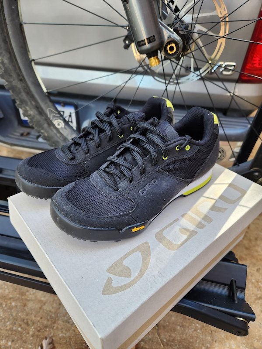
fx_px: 232
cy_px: 174
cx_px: 131
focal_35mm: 23
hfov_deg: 58.9
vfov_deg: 73.9
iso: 100
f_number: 1.8
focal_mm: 5.4
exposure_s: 1/180
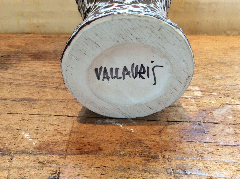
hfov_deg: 56.9
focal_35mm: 32
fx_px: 222
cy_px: 90
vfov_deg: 44.1
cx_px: 120
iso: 125
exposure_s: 1/25
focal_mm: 3.3
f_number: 2.4
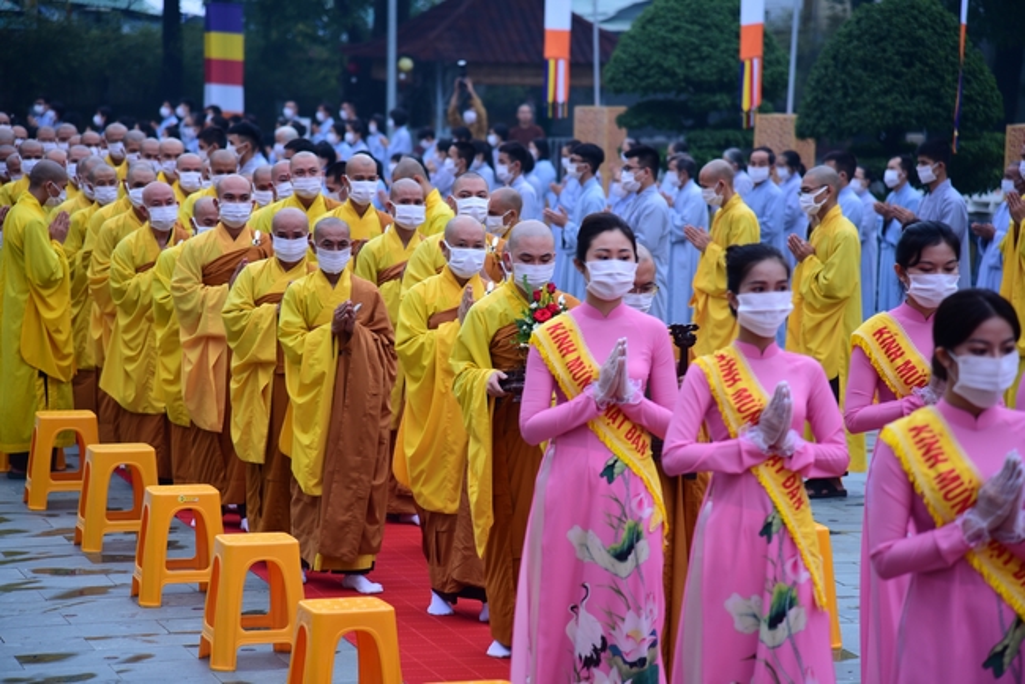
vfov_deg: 11.4
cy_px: 342
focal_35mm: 120
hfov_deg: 17.1
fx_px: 3418
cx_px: 512
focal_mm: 120
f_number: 4
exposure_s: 1/100
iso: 400
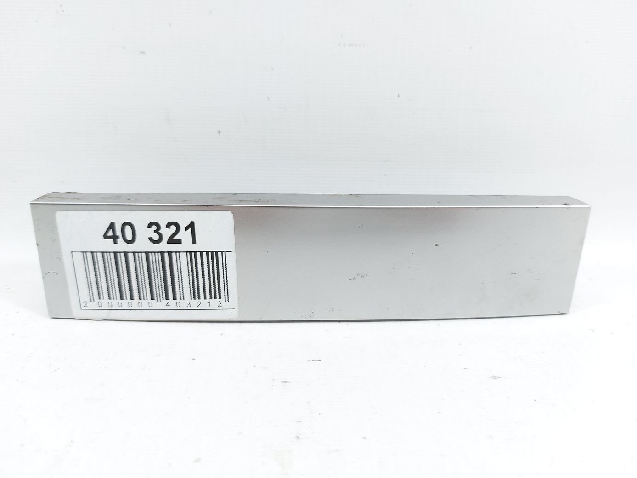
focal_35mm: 24
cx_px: 318
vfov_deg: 56.8
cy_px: 239
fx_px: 442
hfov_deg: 71.6
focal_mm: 5.23
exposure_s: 1/50
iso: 64
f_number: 1.8
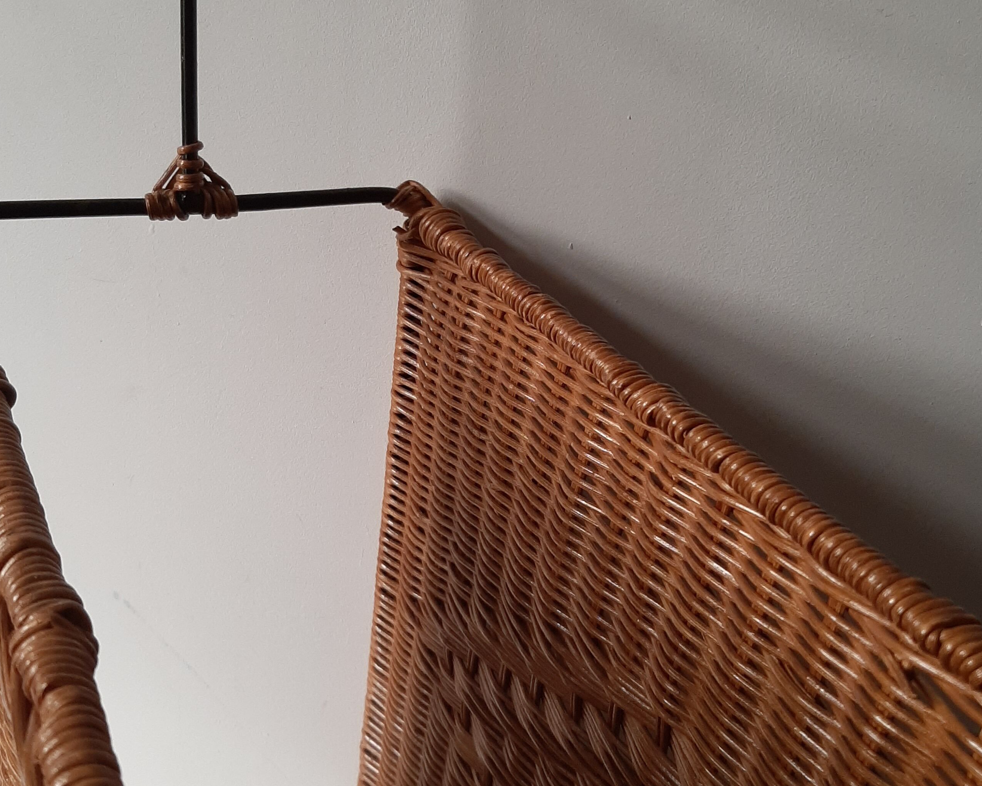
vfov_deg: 37.3
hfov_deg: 45.7
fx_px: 1163
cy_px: 416
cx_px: 446
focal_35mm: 40
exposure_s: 1/50
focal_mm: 3.93
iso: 100
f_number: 1.7
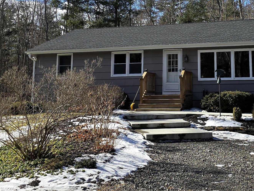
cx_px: 193
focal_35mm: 53
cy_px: 36
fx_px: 389
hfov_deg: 35.3
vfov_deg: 27.0
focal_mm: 6.3
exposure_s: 1/571
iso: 12
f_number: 1.7
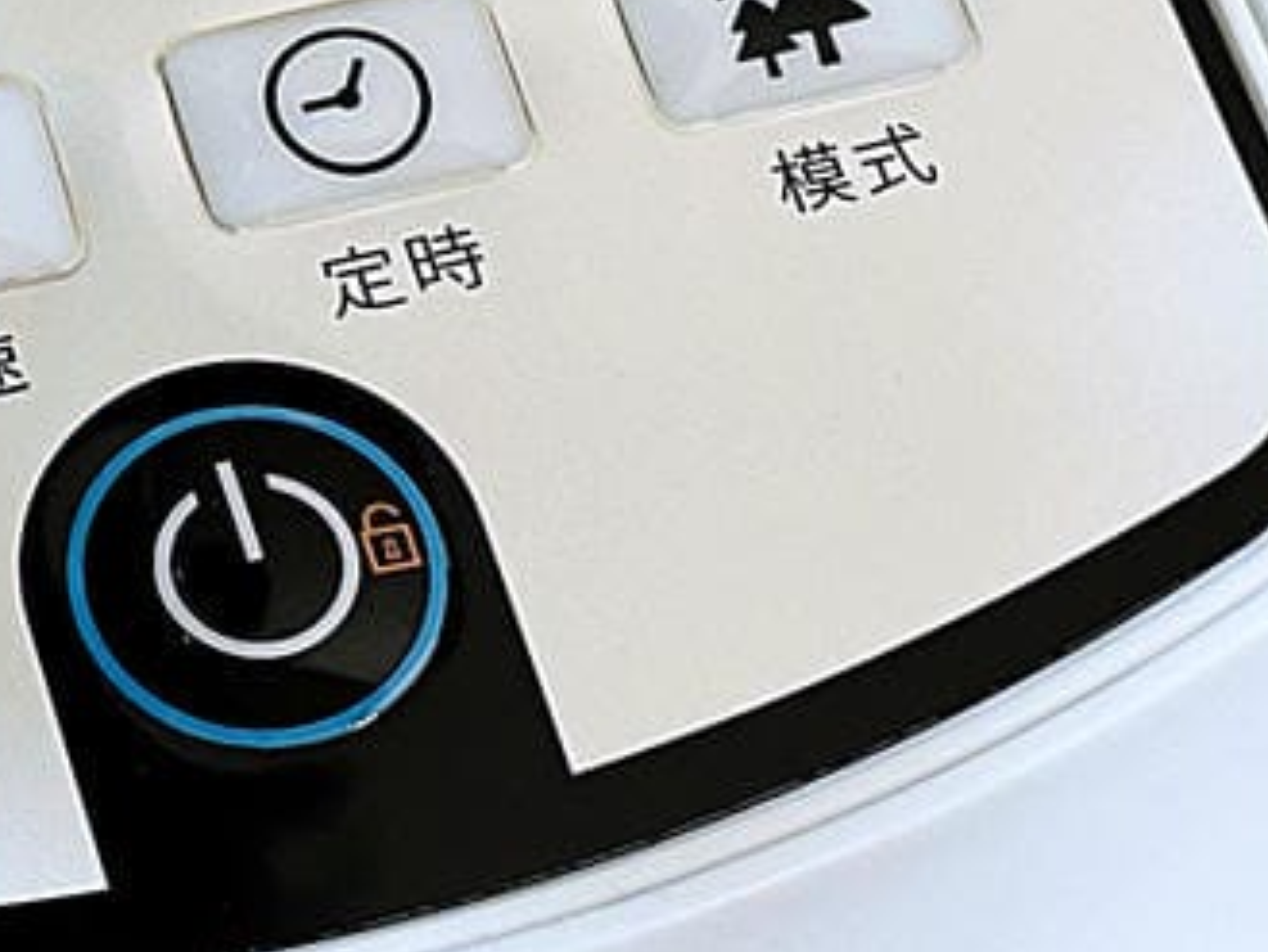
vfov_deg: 8.3
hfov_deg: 11.2
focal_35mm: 175
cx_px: 224
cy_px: -447
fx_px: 6413
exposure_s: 1/60
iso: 125
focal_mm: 6.86
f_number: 1.78
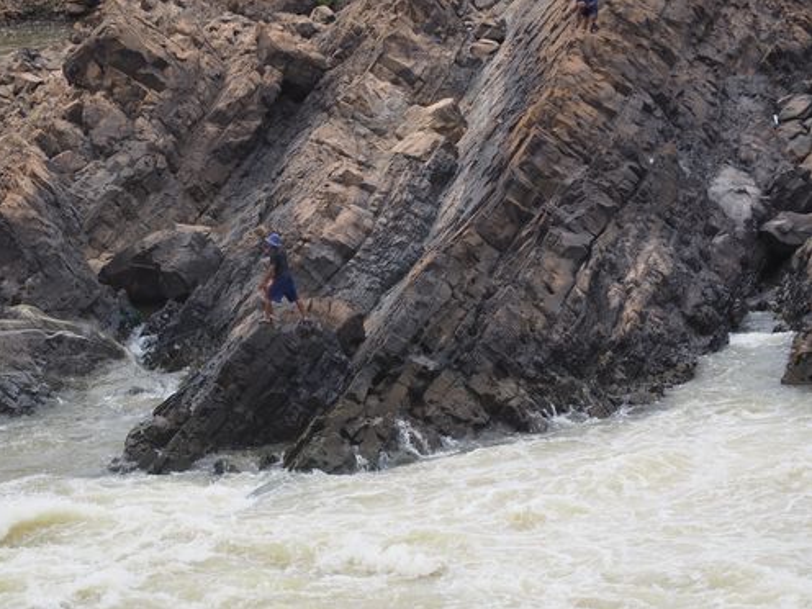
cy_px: 304
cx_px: 404
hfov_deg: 7.3
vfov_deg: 5.5
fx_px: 6380
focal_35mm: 272
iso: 200
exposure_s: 1/400
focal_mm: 135
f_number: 6.3
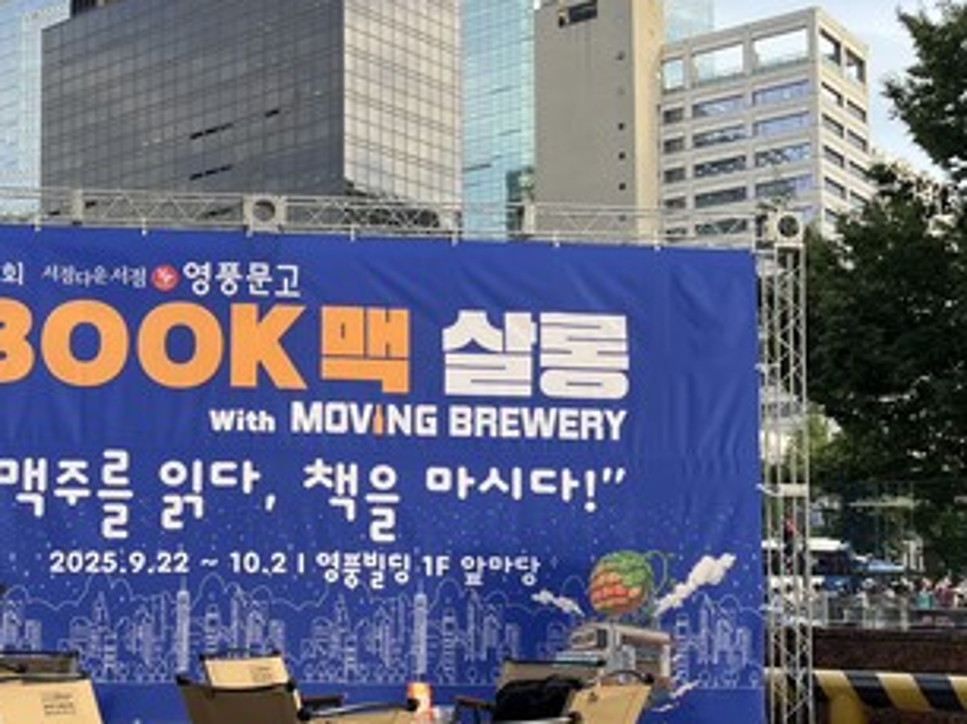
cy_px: 427
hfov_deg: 36.9
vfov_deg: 28.5
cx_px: 281
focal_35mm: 51
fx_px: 1424
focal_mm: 5.1
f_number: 1.6
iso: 50
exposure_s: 1/467
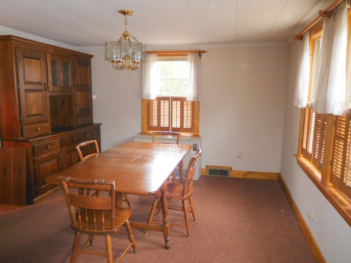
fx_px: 253
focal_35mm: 25
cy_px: 132
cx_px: 176
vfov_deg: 54.9
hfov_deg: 69.4
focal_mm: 4.5
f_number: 3.4
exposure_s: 1/30
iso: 360
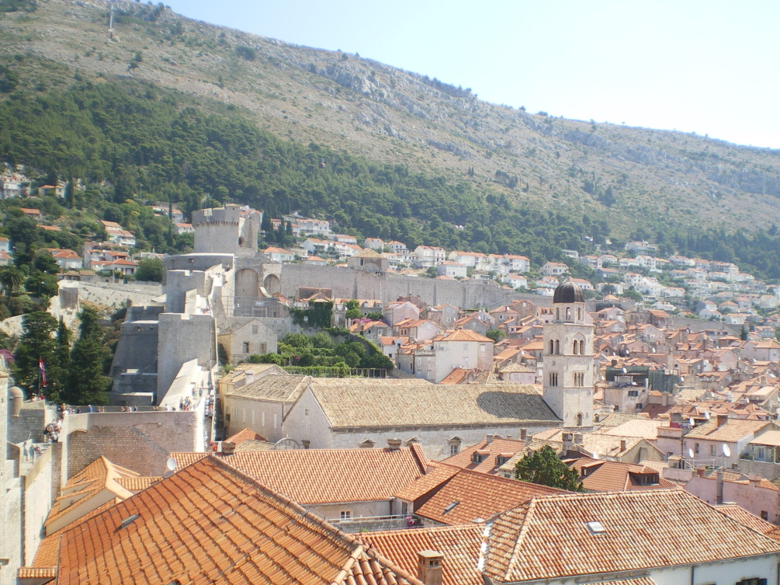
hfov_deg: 43.7
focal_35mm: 43
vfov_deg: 33.6
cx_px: 456
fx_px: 969
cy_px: 319
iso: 50
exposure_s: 1/250
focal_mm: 6.3
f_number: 4.6
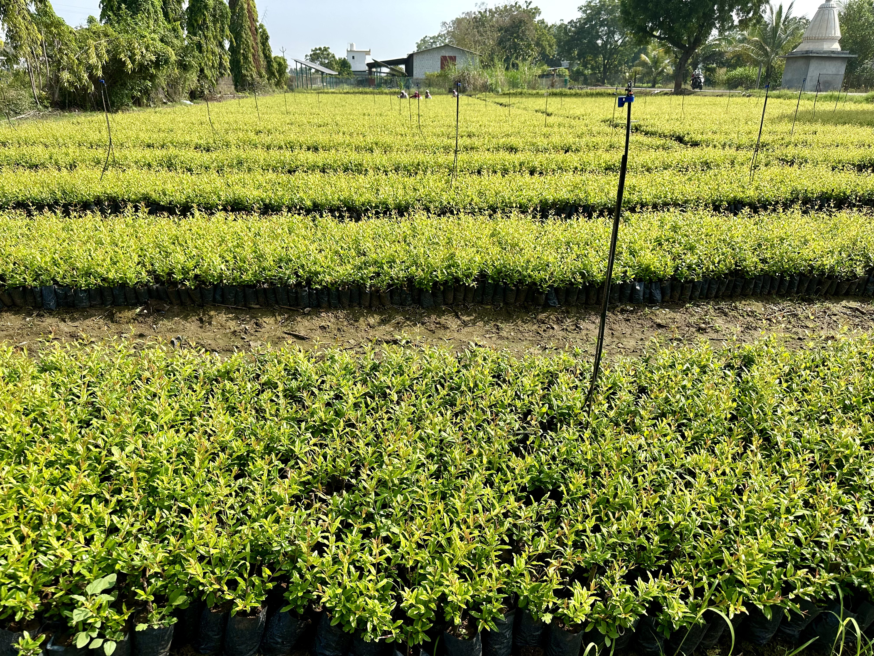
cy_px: 328
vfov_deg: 56.8
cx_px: 437
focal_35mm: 24
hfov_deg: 71.6
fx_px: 606
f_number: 1.78
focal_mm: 6.86
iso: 80
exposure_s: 1/2591
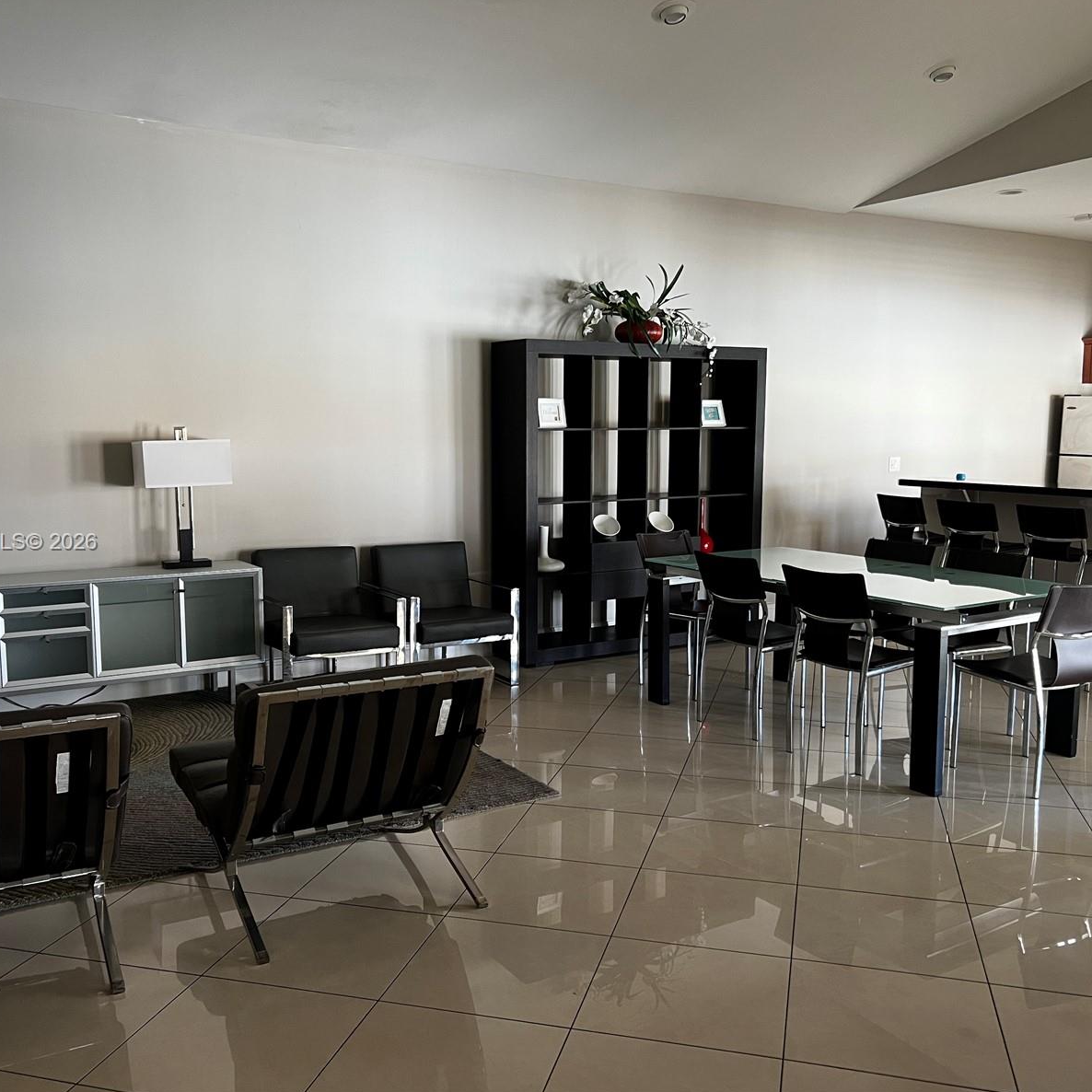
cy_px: 543
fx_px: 1106
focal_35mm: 31
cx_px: 547
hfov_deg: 52.5
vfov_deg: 52.5
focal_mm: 5.7
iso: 125
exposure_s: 1/73
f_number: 1.5
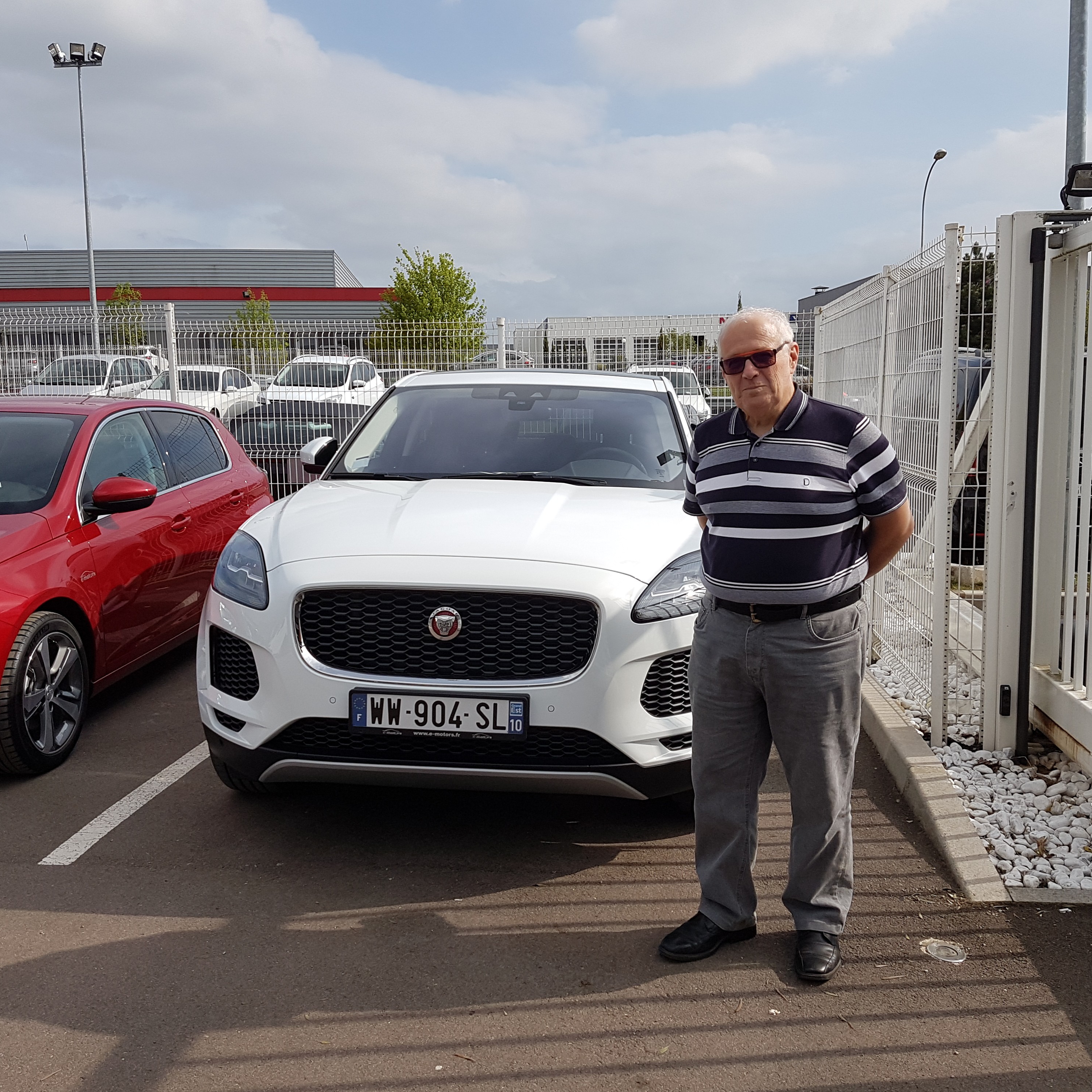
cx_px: 540
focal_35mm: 31
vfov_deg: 52.5
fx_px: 1106
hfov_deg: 52.5
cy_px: 547
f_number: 1.7
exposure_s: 1/2336
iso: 40
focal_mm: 4.2
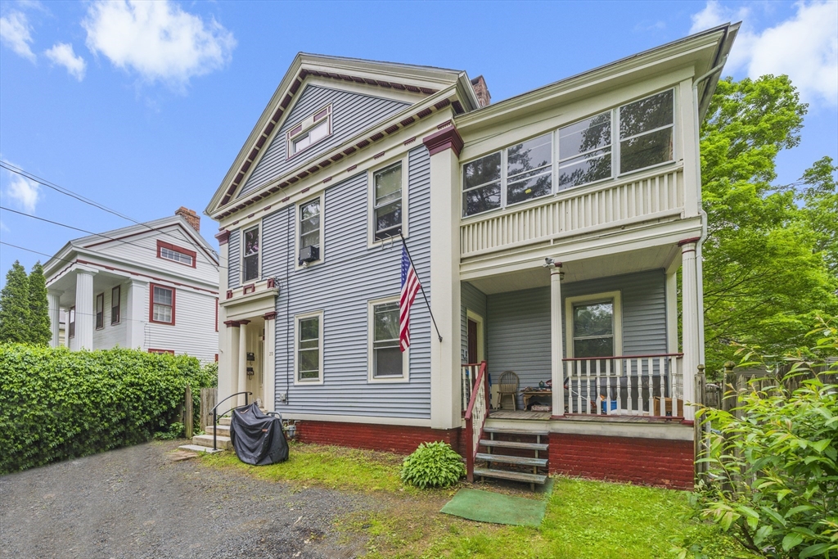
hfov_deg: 112.6
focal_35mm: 12
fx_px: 279
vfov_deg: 90.0
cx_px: 419
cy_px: 280
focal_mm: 12
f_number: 6.3
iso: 320
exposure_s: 1/400
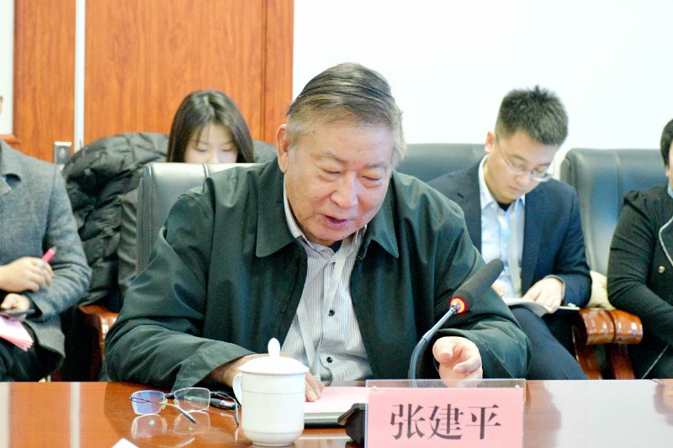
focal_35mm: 93
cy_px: 224
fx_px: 1738
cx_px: 336
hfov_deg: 21.9
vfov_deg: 14.7
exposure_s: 1/80
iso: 10000
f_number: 7.1
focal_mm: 62
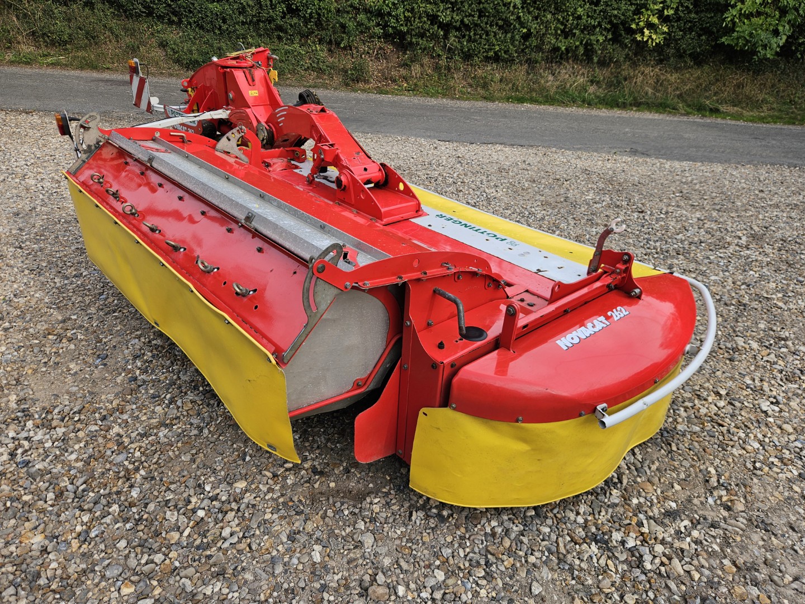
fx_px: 535
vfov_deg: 58.9
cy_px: 302
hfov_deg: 73.9
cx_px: 402
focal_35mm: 23
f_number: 1.8
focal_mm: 5.4
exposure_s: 1/631
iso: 25
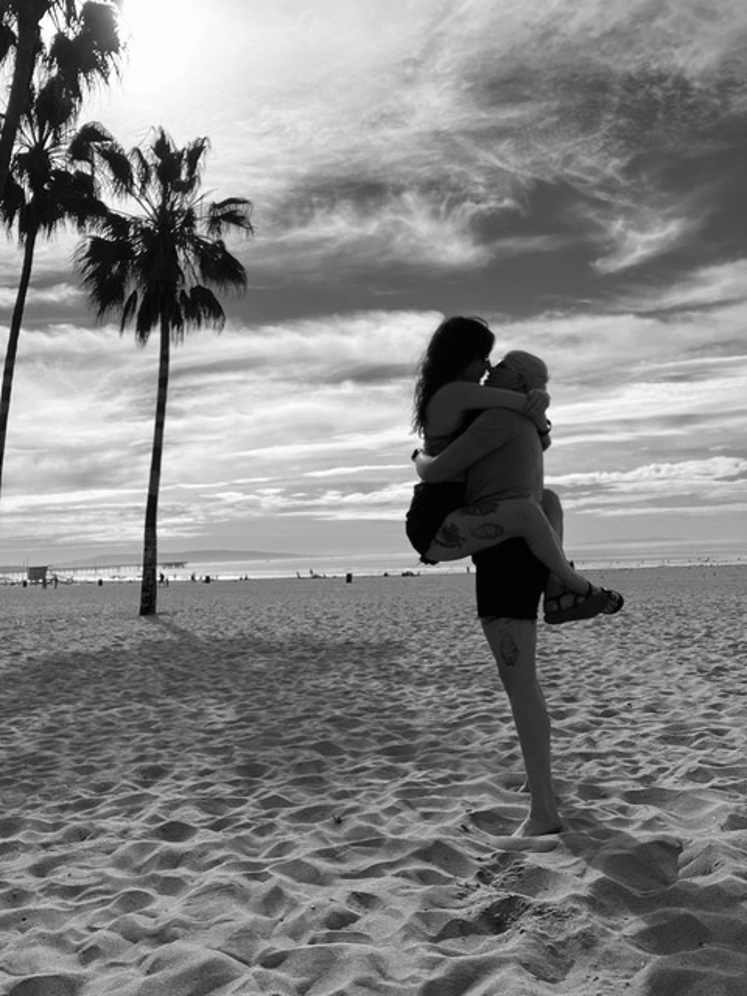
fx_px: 863
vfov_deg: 60.0
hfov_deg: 46.8
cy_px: 498
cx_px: 374
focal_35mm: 30
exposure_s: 1/3831
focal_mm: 2.71
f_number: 2.2
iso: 32
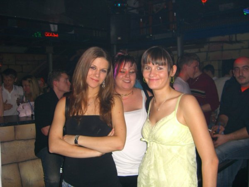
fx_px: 273
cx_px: 124
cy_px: 94
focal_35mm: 38
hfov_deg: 49.0
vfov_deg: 37.7
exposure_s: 1/60
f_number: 2.8
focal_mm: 7.9
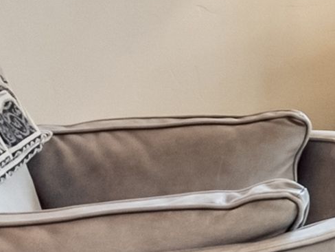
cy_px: -38
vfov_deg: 12.4
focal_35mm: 117
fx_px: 1132
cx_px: 934
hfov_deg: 11.6
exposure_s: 1/30
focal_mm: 14
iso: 640
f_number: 7.1
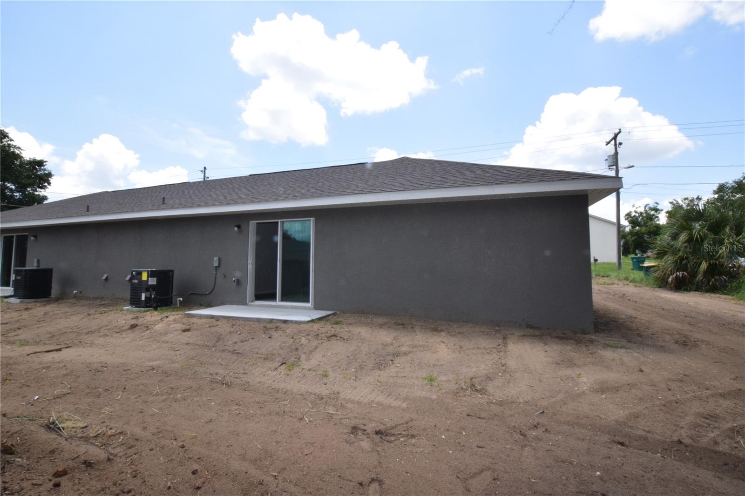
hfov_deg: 100.4
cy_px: 248
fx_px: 310
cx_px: 372
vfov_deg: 77.3
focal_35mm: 15
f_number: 22
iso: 1600
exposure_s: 1/200
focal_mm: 10
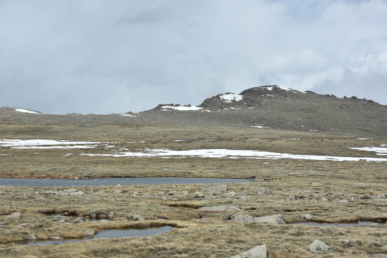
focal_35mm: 44
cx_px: 194
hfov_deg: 44.5
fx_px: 473
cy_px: 129
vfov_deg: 30.5
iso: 100
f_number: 10
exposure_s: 1/400
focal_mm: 44
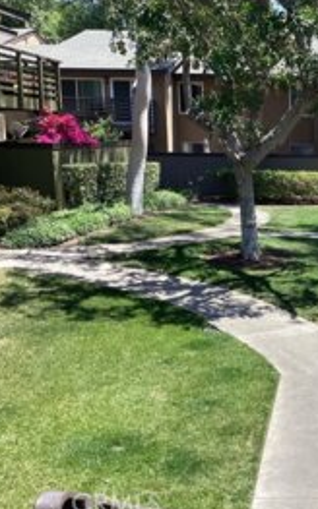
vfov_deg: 44.4
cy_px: 257
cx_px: 335
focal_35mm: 45
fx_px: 625
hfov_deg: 26.6
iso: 25
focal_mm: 3.3
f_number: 2.4
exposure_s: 1/631
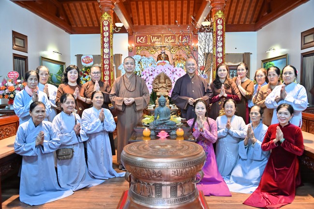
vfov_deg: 43.5
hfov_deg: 62.0
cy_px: 104
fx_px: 261
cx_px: 157
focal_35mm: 30
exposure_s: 1/50
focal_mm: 30
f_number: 5
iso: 2500
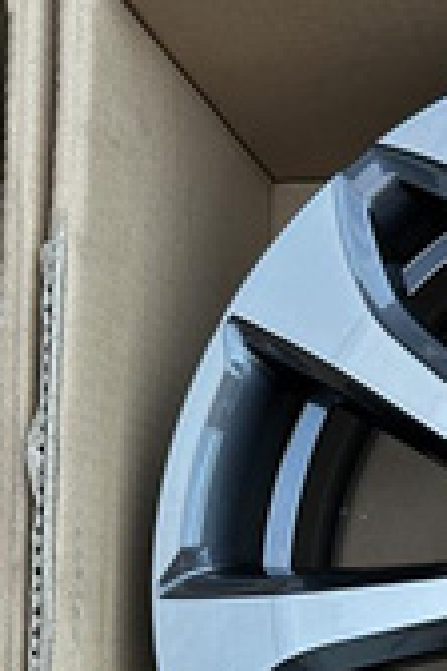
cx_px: 663
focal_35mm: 67
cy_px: 603
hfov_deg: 18.2
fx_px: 1248
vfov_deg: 28.9
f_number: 1.78
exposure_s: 1/121
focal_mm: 6.86
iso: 200
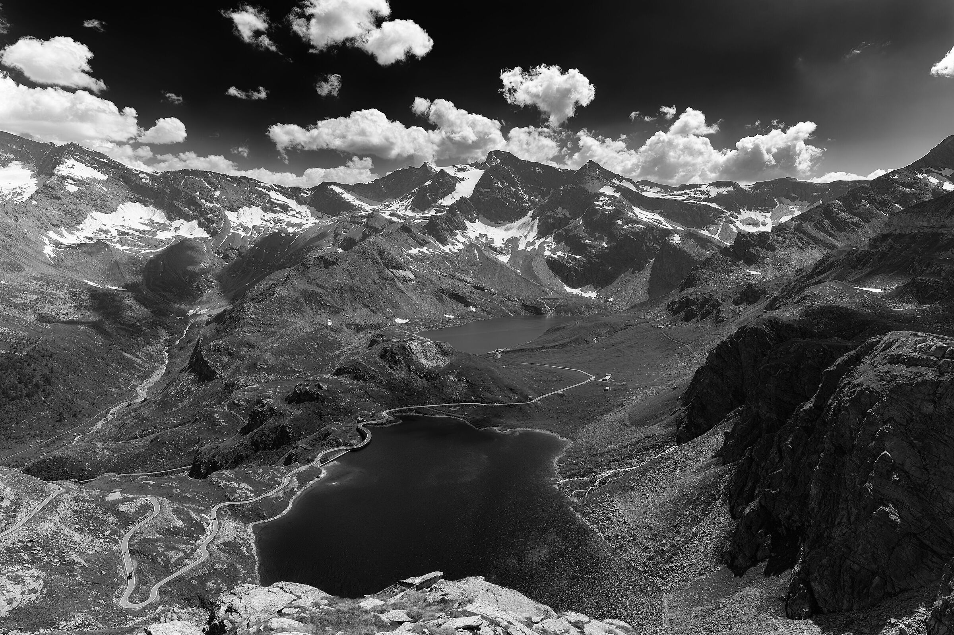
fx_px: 556
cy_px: 318
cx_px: 477
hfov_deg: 81.2
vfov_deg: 59.5
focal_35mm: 21
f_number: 7.1
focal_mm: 21
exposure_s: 1/640
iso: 100
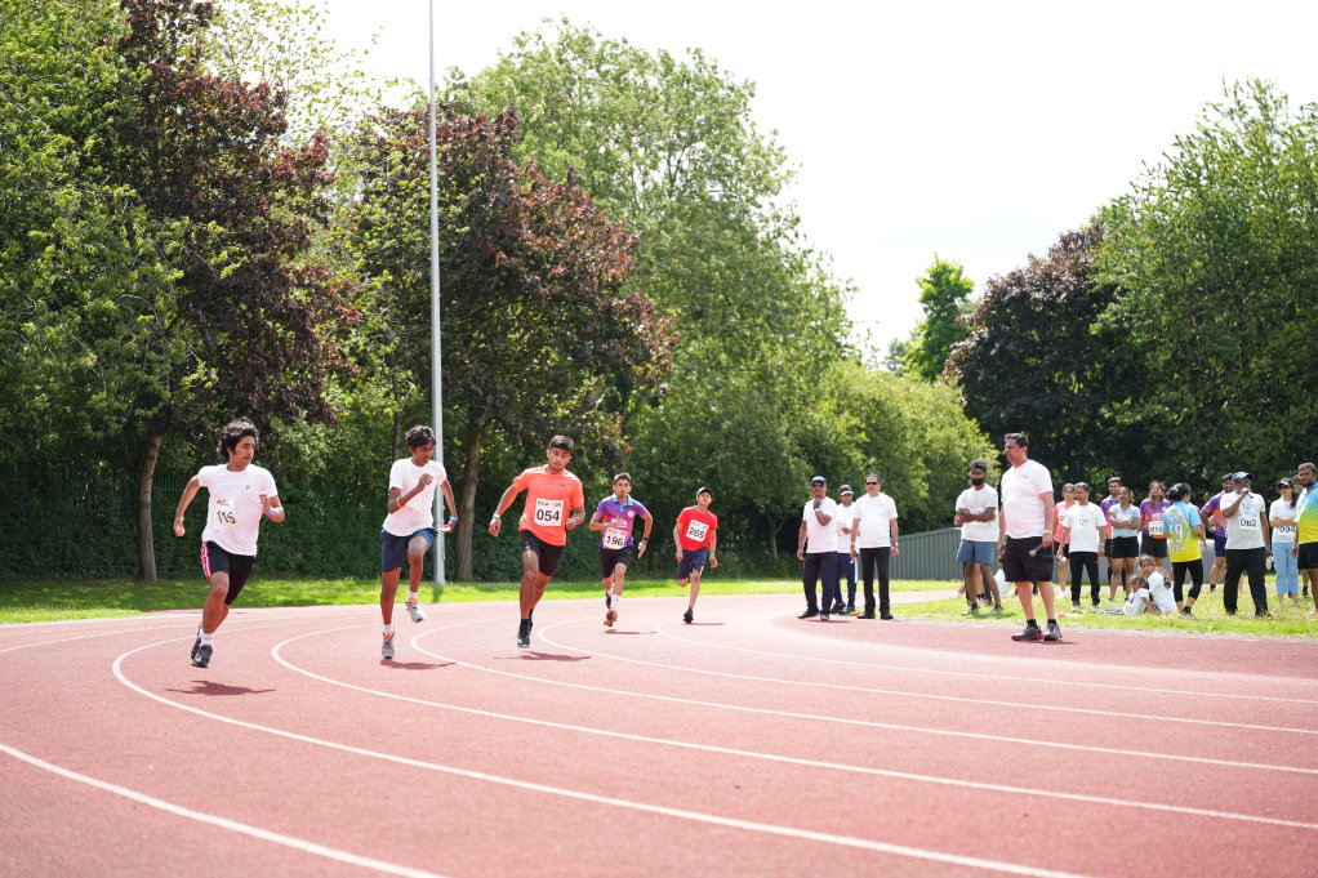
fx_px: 2456
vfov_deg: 20.3
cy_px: 439
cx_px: 659
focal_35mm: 67
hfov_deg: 30.0
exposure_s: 1/1250
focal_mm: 67.1
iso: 250
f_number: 2.8
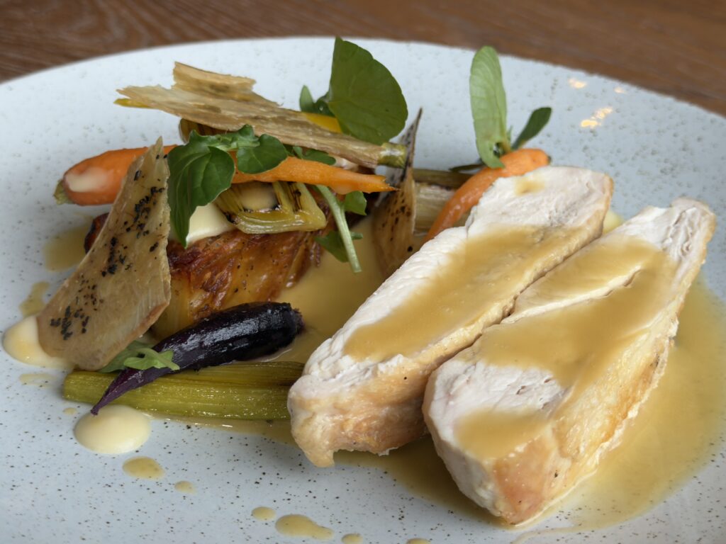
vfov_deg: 30.3
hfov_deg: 39.7
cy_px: 272
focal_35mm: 48
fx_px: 1007
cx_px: 363
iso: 50
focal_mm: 6.76
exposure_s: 1/50
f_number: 1.78
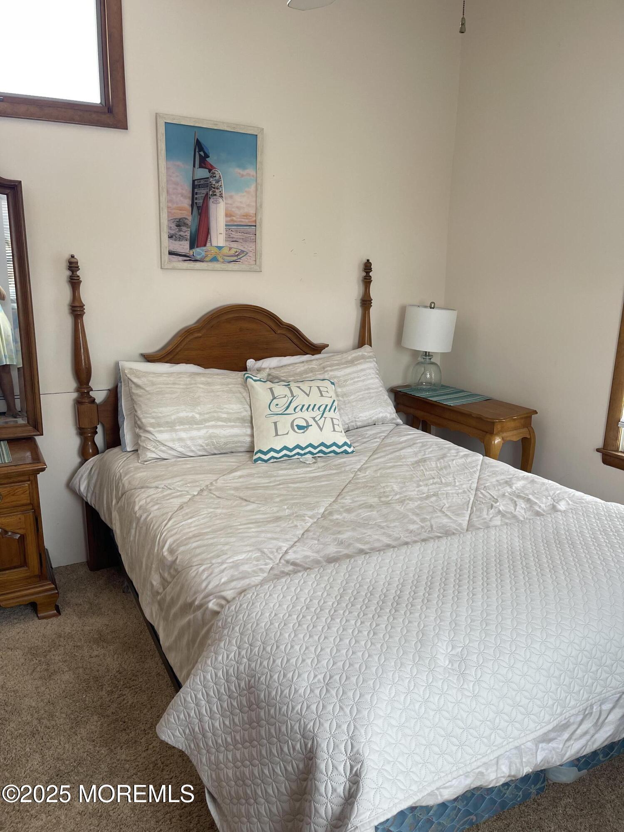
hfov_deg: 54.9
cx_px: 312
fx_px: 601
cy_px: 416
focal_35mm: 25
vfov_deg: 69.4
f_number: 1.6
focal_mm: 5.1
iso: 125
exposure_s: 1/121
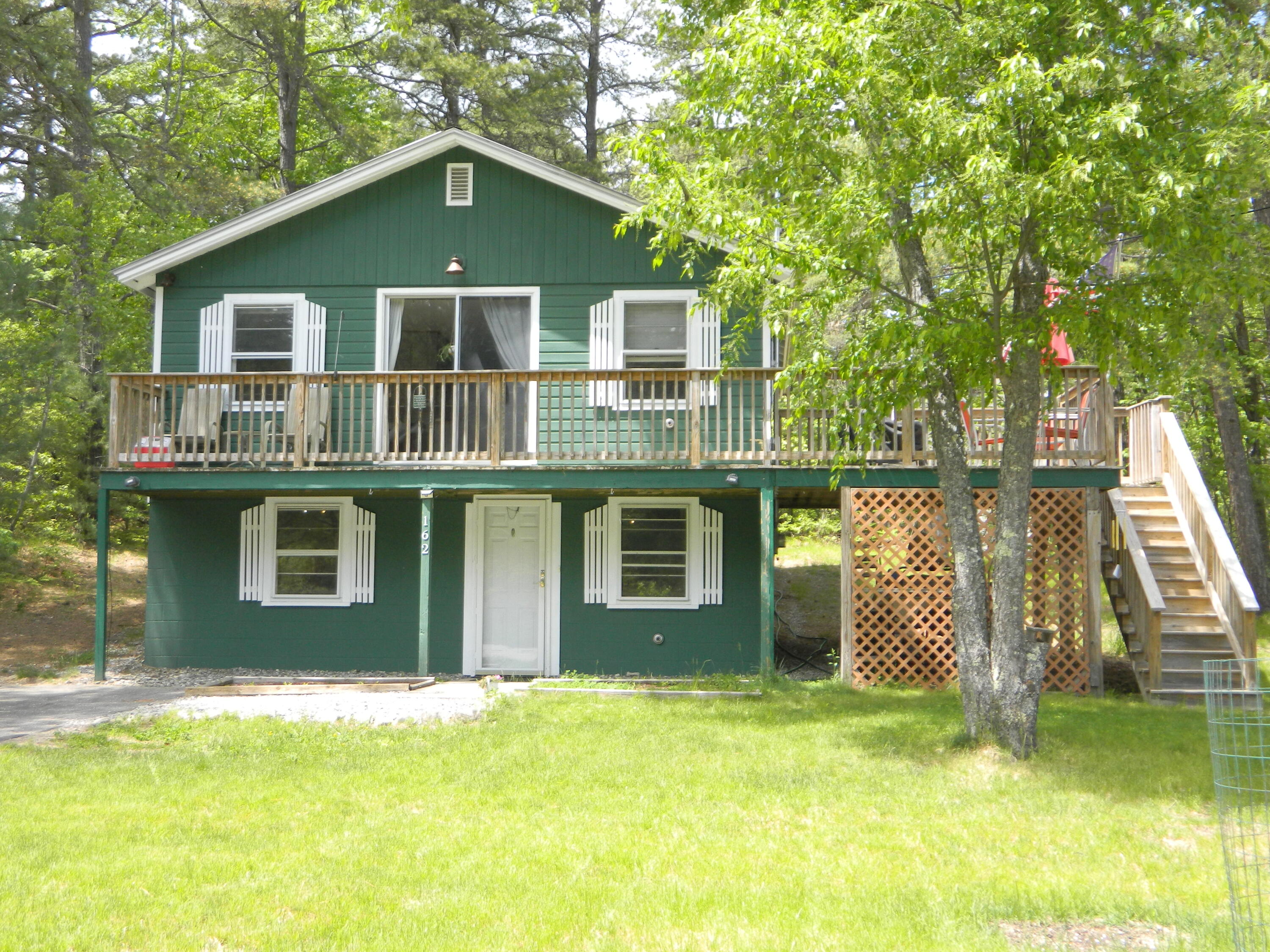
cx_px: 635
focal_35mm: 41
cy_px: 476
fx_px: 1504
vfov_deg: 35.1
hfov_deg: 45.8
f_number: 3.5
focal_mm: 7.3
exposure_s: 1/320
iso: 110
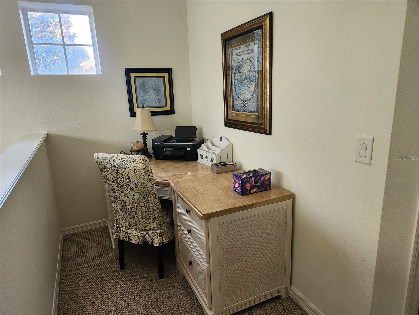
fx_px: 278
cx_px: 210
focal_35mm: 23
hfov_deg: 73.9
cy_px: 158
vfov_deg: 58.9
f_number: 1.8
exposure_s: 1/120
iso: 320
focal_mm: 5.4
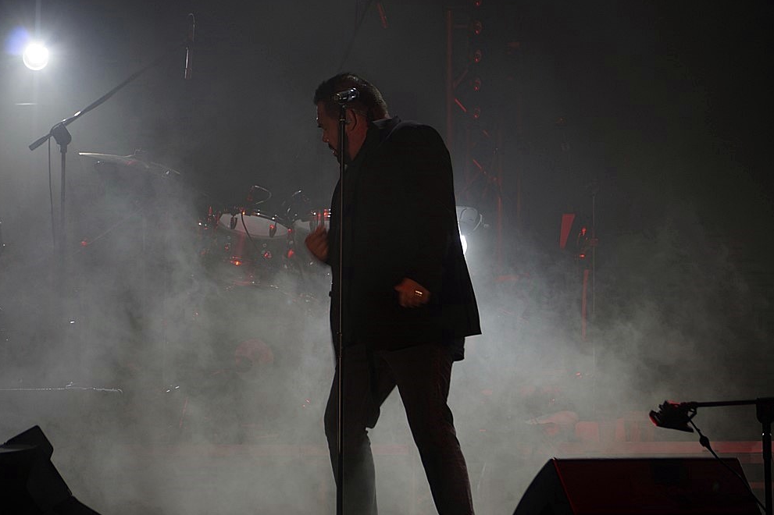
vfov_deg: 4.4
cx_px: 380
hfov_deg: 6.6
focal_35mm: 310
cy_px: 258
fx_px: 6662
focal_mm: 200
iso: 200
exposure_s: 1/40
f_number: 5
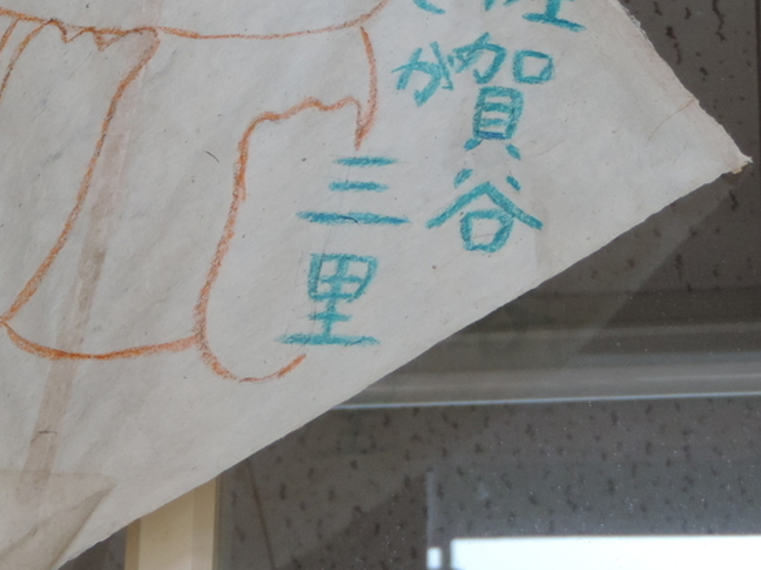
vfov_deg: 9.7
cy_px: 45
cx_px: 113
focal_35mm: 152
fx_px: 3339
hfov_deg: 12.9
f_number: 3.9
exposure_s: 1/60
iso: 280
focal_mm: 12.4
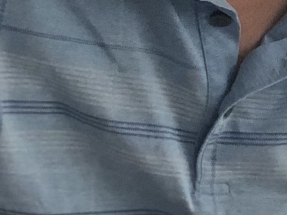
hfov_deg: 4.9
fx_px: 3331
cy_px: -74
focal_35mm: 402
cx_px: 95
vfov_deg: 3.7
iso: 80
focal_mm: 6
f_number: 2.4
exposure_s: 1/60
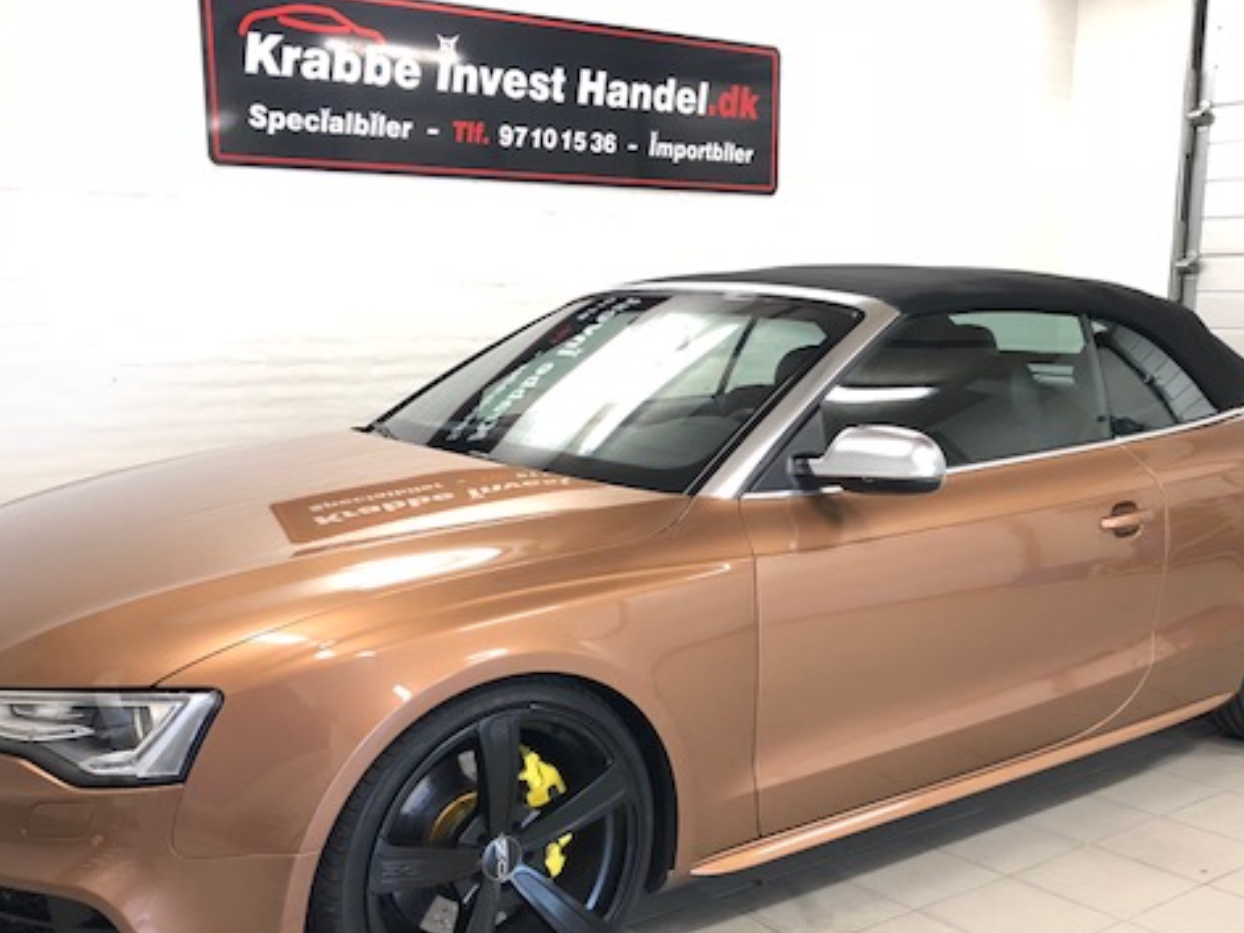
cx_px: 646
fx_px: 1366
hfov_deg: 49.0
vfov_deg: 37.5
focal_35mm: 38
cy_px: 585
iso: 64
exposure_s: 1/17
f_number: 1.8
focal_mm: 3.99
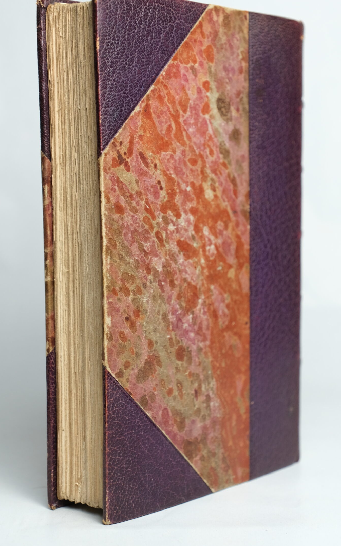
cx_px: 148
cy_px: 274
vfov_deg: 32.5
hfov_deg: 20.6
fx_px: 937
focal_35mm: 63
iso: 400
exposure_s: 1/100
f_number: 4
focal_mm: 34.5
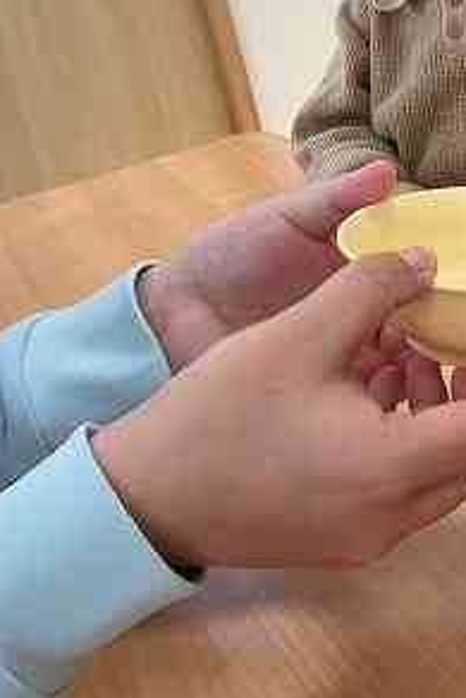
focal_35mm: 66
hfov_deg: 19.5
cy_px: 131
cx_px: 552
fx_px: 1280
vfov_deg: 29.7
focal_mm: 3
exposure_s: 1/60
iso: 40
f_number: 1.8
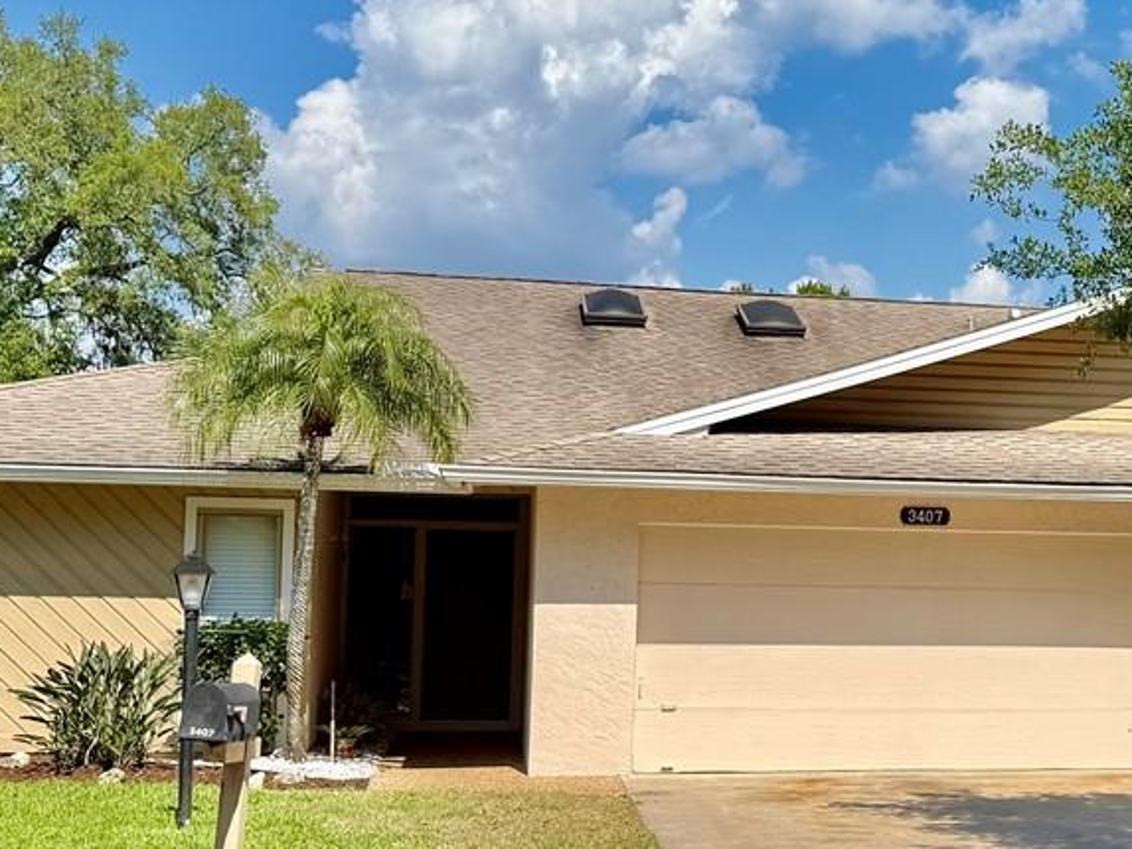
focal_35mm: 67
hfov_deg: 27.4
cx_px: 1112
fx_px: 2191
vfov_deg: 21.9
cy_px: 486
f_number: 1.78
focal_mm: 6.76
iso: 80
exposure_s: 1/4673
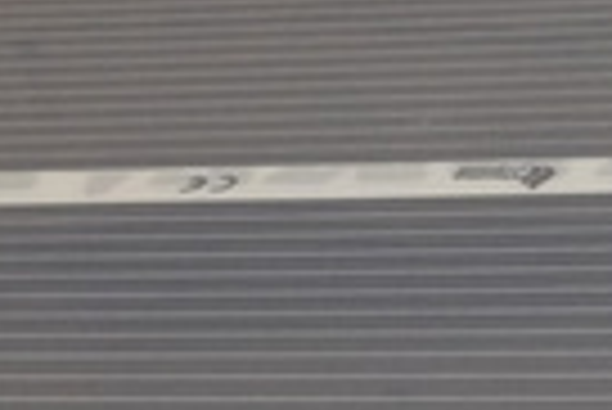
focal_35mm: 212
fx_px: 3608
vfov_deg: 6.4
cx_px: 446
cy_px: 523
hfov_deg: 9.7
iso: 10000
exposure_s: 1/50
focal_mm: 48
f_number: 14
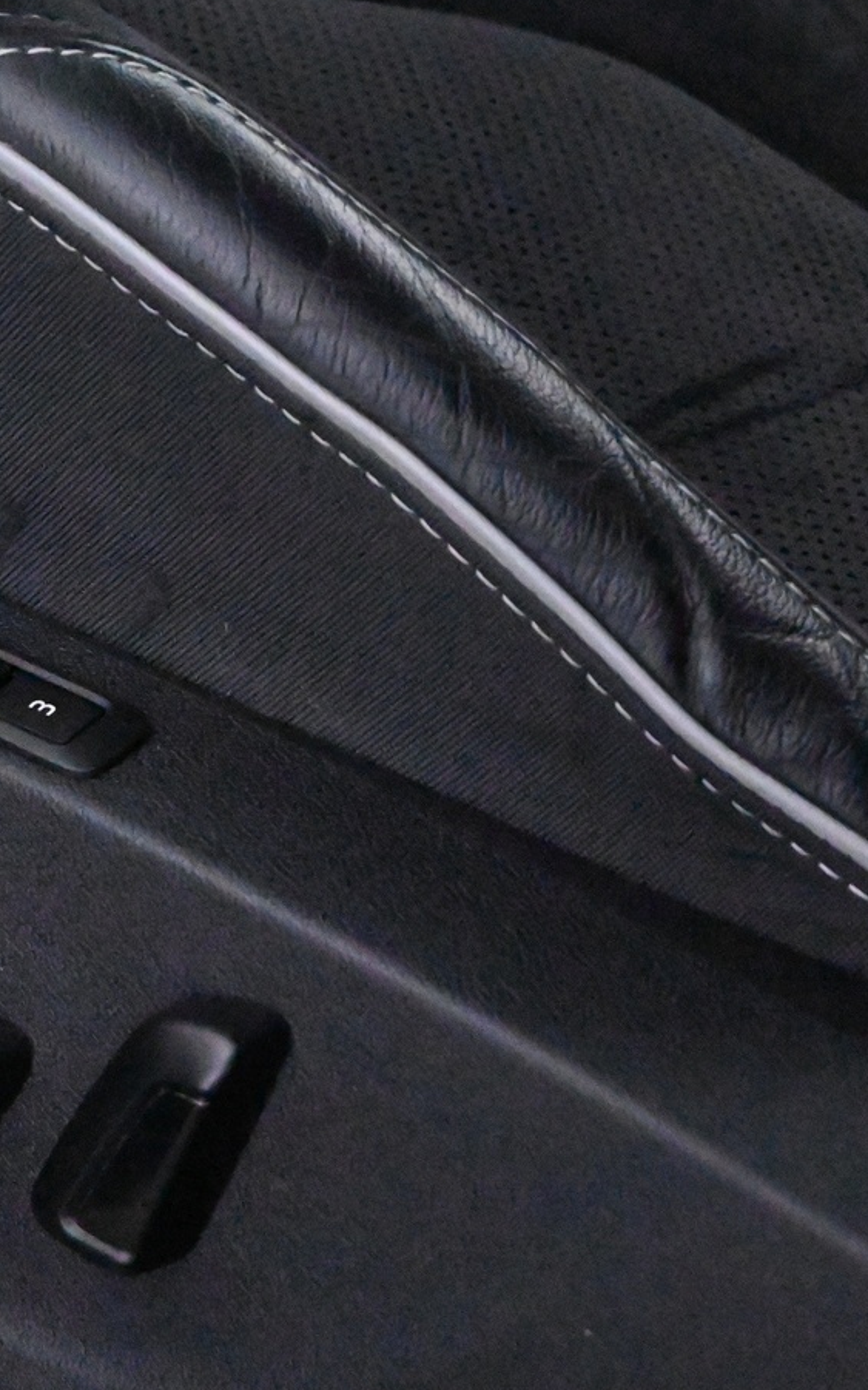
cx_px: -109
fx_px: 4580
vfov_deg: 17.2
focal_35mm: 121
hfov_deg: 10.7
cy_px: 804
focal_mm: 44
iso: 28800
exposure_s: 1/80
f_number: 6
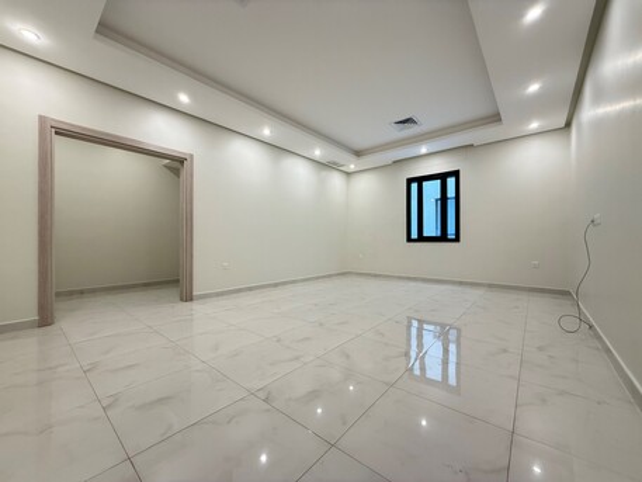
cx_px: 321
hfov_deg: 102.0
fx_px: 260
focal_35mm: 14
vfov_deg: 85.7
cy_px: 241
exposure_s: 1/100
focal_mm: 2.22
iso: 250
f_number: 2.2
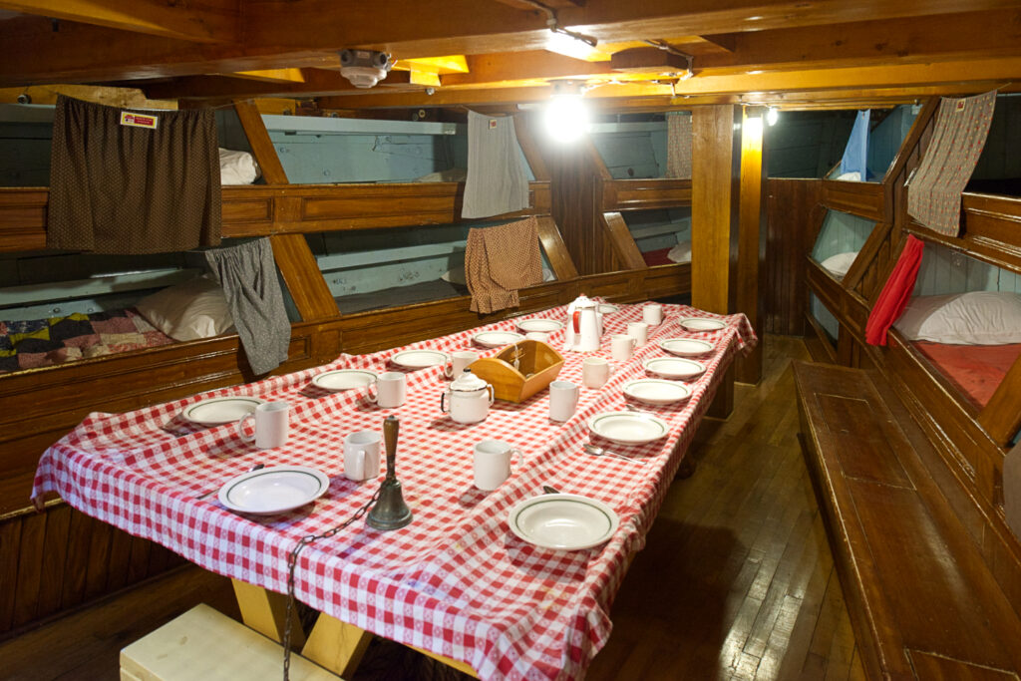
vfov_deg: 53.1
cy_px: 340
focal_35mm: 24
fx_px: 681
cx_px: 510
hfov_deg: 73.7
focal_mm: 24
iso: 6400
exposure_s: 1/30
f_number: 5.6
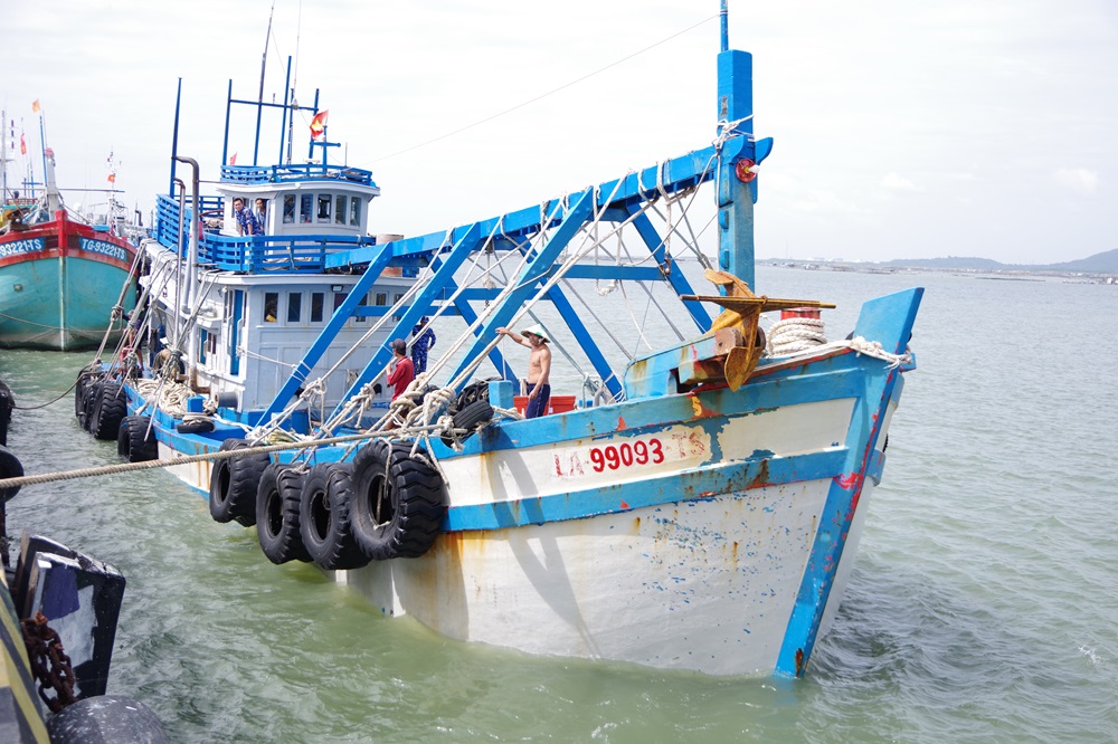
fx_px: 1118
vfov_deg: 36.8
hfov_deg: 53.1
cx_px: 559
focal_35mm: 36
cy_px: 372
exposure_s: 1/500
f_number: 4
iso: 100
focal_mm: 24
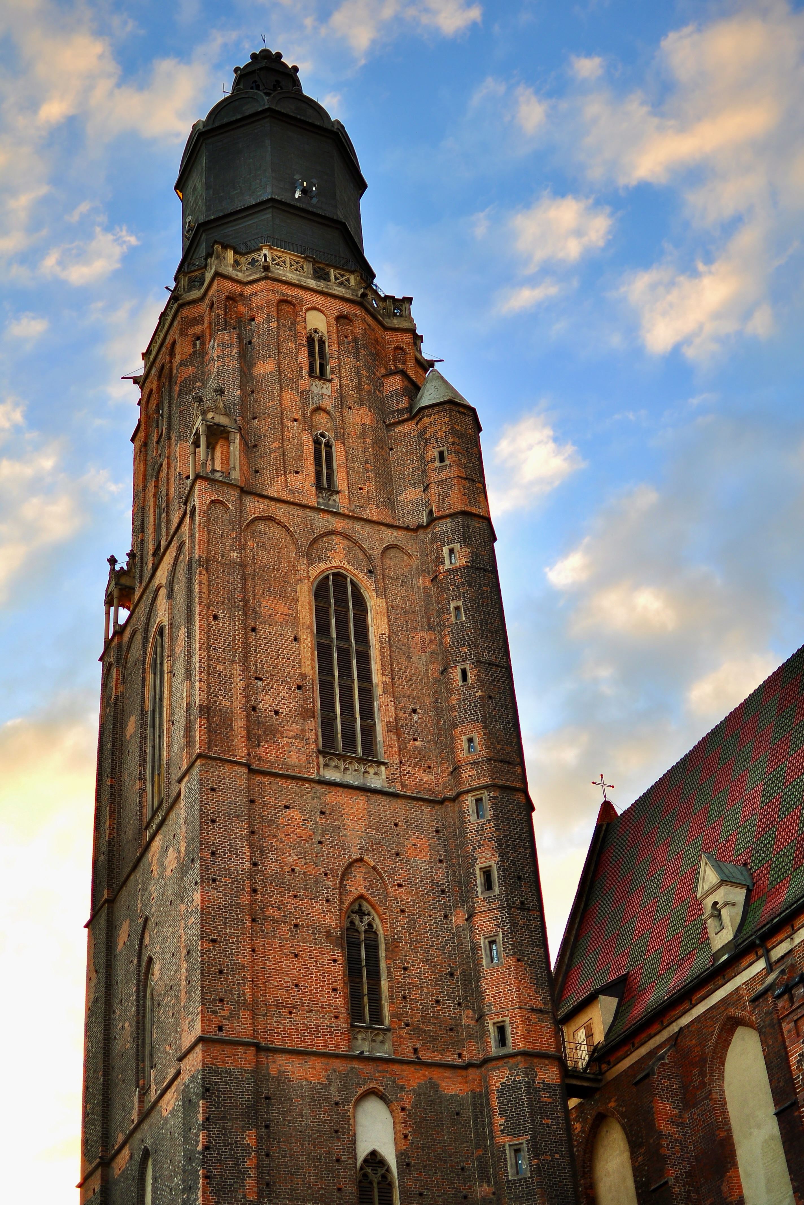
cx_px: 402
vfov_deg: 37.9
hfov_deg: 25.8
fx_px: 1759
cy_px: 602
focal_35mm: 52
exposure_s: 1/500
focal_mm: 35
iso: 100
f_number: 1.8
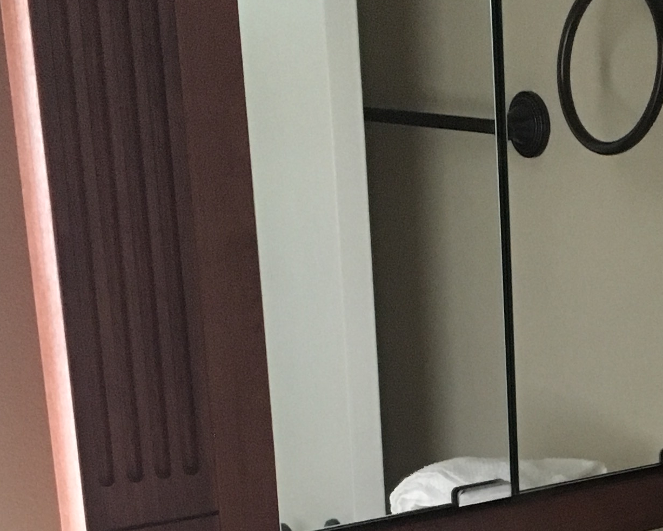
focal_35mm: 93
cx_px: 781
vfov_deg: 16.1
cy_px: 557
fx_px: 1825
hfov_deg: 19.5
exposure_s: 1/15
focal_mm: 4.15
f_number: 2.2
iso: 200
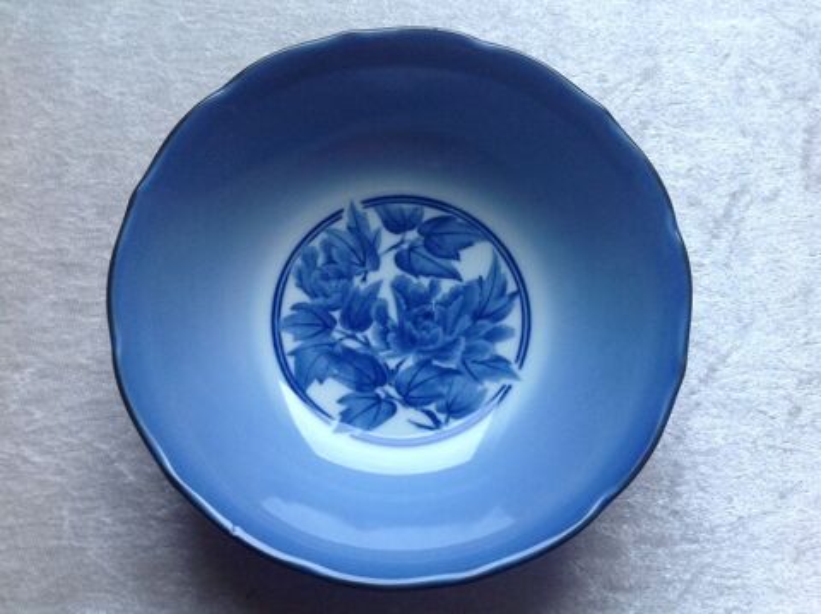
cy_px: 307
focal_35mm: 35
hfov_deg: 52.7
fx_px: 829
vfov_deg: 40.6
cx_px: 410
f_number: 2.4
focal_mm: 4.28
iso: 125
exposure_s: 1/15
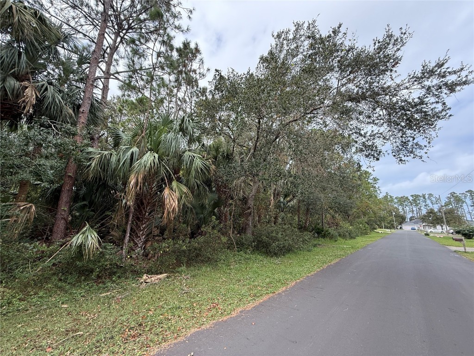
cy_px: 178
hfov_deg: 102.1
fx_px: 192
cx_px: 237
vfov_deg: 85.7
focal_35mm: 14
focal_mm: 2.22
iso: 64
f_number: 2.2
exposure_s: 1/347
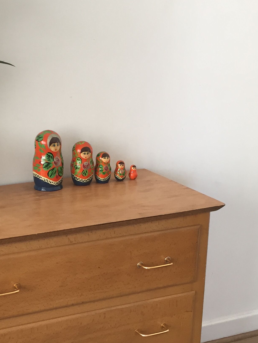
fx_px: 576
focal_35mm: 58
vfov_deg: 33.1
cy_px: 211
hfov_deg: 24.7
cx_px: 37
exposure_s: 1/33
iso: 80
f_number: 2.2
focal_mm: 4.15
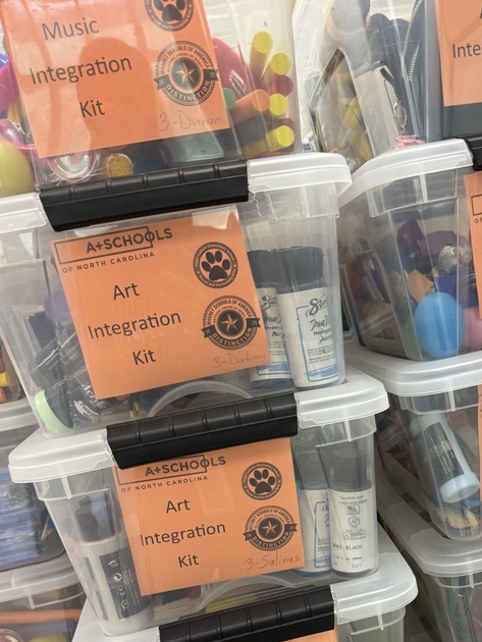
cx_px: 372
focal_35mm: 39
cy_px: 492
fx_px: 724
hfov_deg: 35.9
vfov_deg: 45.9
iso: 160
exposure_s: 1/60
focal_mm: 6.76
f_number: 1.78
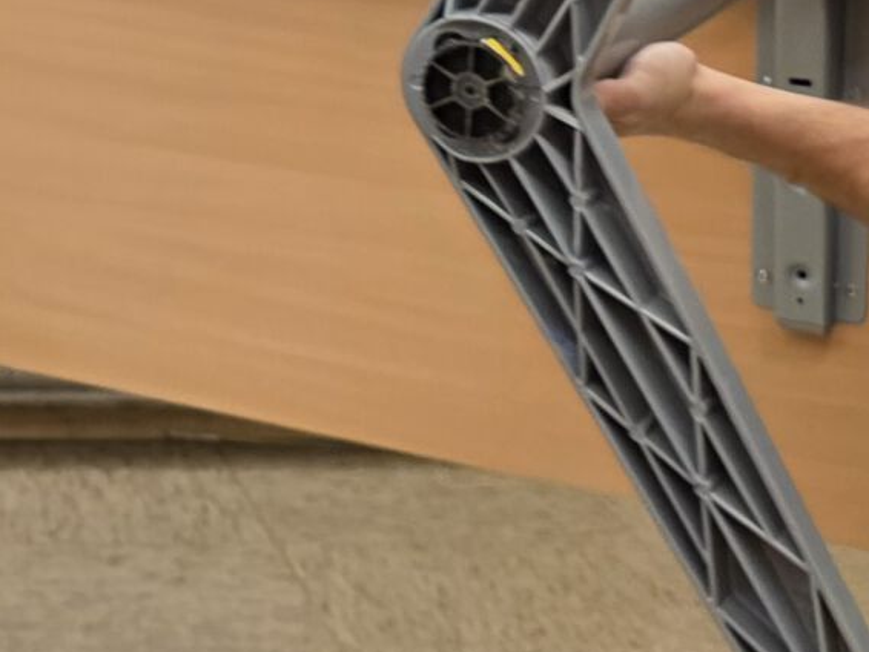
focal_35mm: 104
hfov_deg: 18.0
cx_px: -161
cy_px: -210
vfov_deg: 13.7
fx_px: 2612
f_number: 1.7
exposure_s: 1/100
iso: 200
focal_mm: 6.3
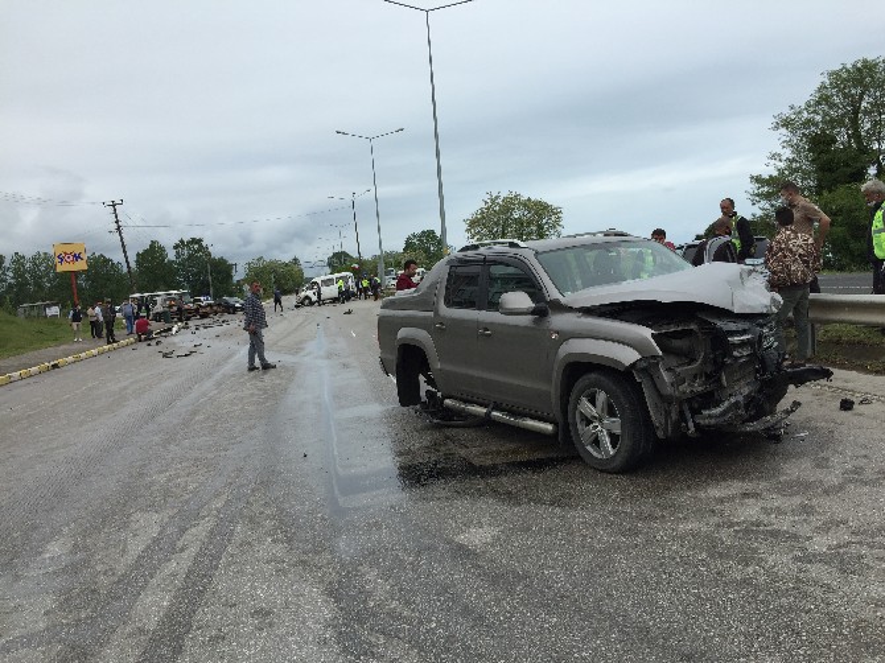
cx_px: 442
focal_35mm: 29
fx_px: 741
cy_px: 332
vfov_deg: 48.2
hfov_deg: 61.7
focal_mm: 4.15
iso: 32
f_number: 2.2
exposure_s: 1/1276
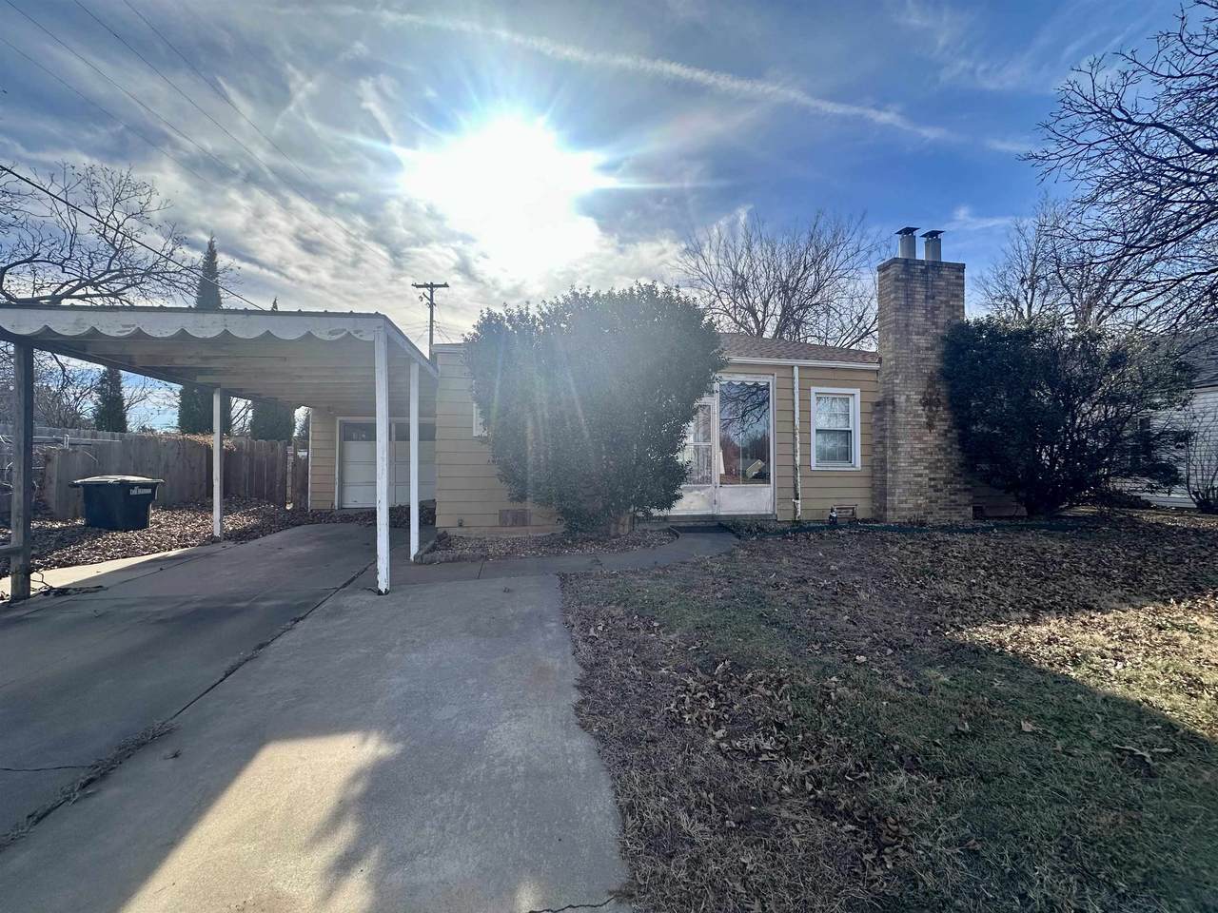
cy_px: 456
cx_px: 609
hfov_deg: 102.1
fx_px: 493
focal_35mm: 14
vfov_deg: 85.7
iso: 50
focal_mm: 2.22
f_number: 2.2
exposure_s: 1/1350
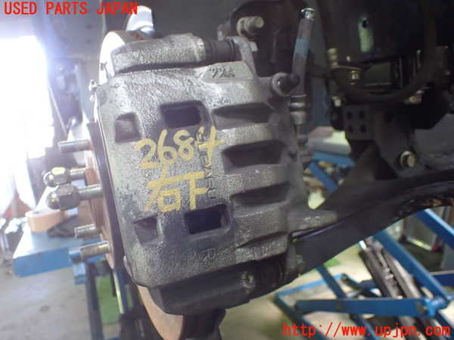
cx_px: 227
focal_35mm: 30
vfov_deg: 46.8
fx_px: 393
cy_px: 170
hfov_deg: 60.0
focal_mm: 5.4
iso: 800
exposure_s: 1/80
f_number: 2.3
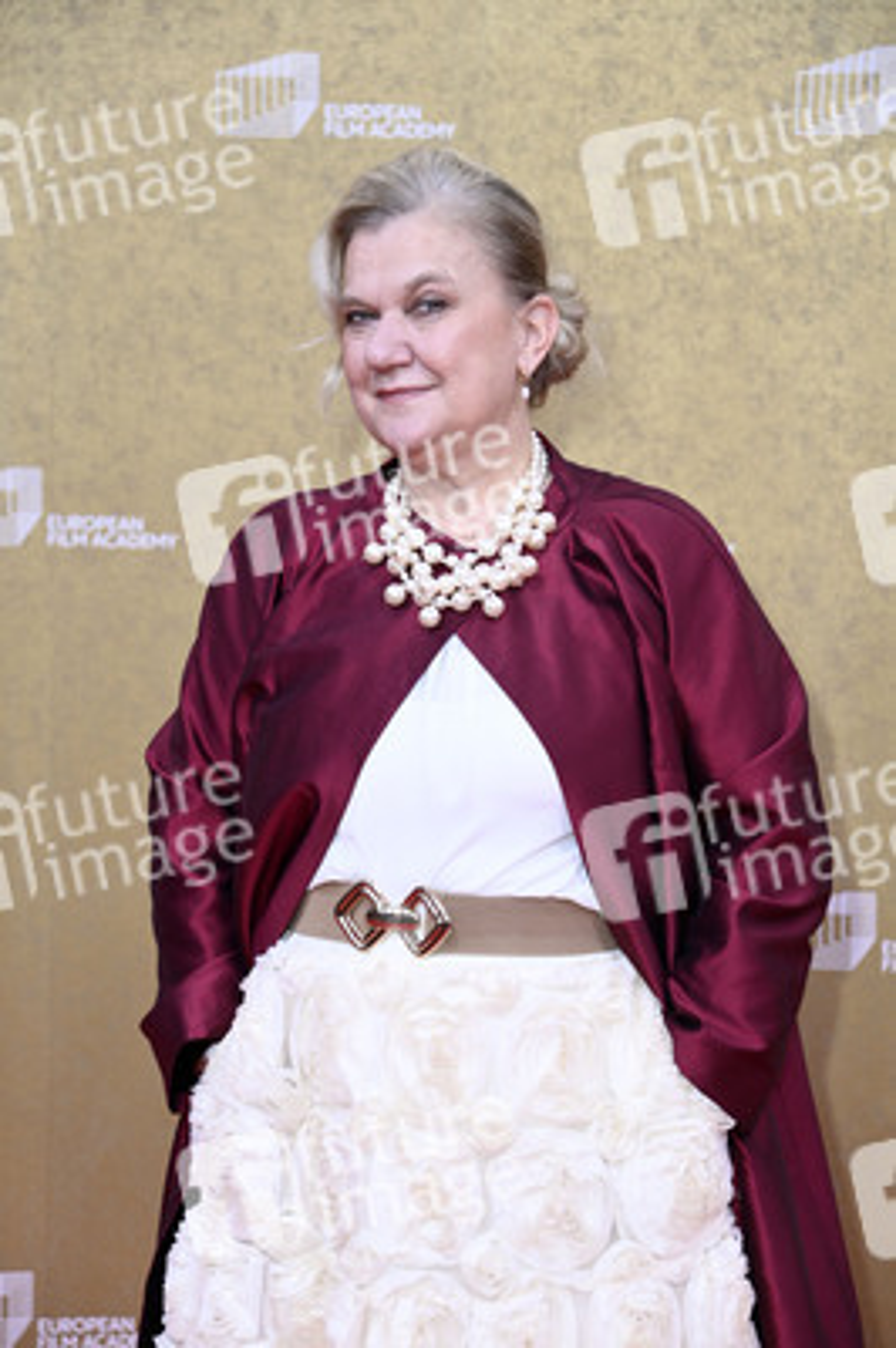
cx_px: 448
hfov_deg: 13.0
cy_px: 674
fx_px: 3926
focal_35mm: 105
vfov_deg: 19.5
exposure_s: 1/250
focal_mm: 105
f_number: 5.6
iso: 1000
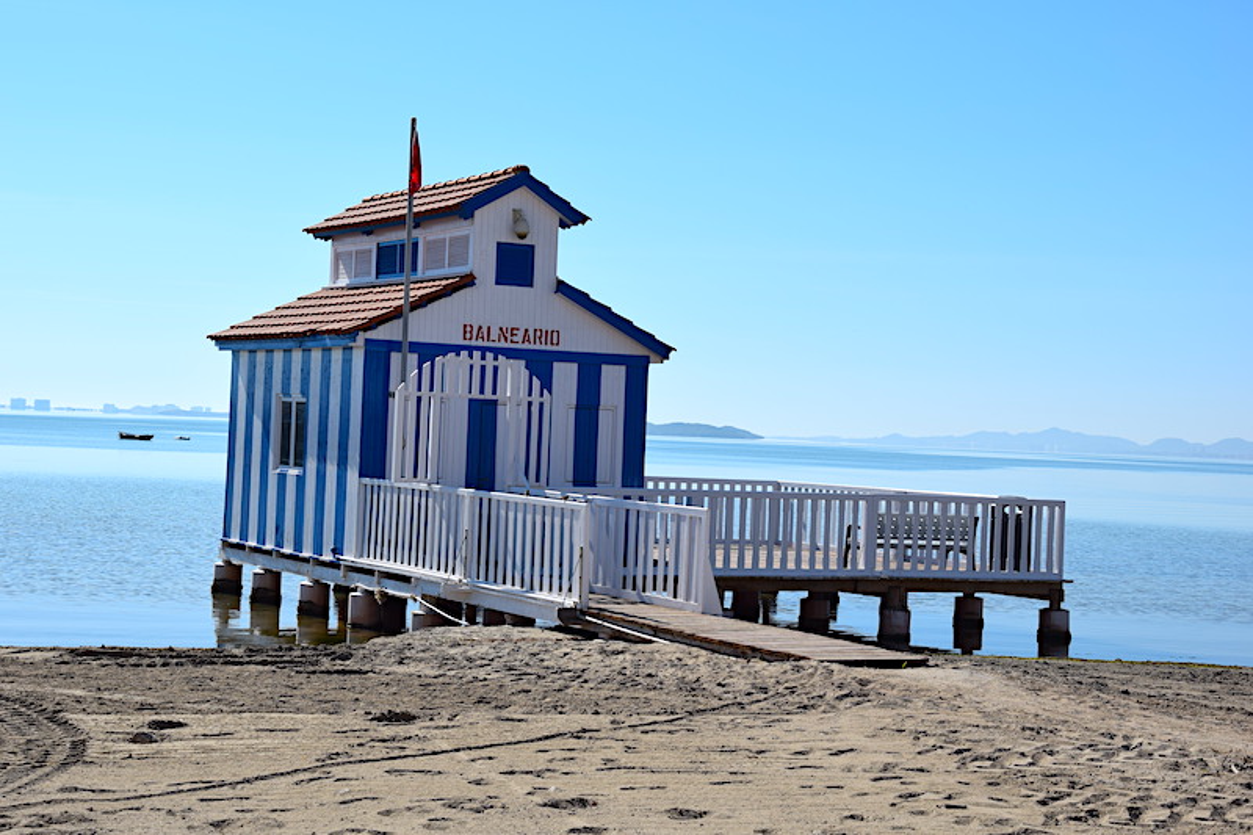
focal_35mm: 63
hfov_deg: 31.9
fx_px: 2192
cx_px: 626
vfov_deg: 21.6
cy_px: 418
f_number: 11
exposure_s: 1/500
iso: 200
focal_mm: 42
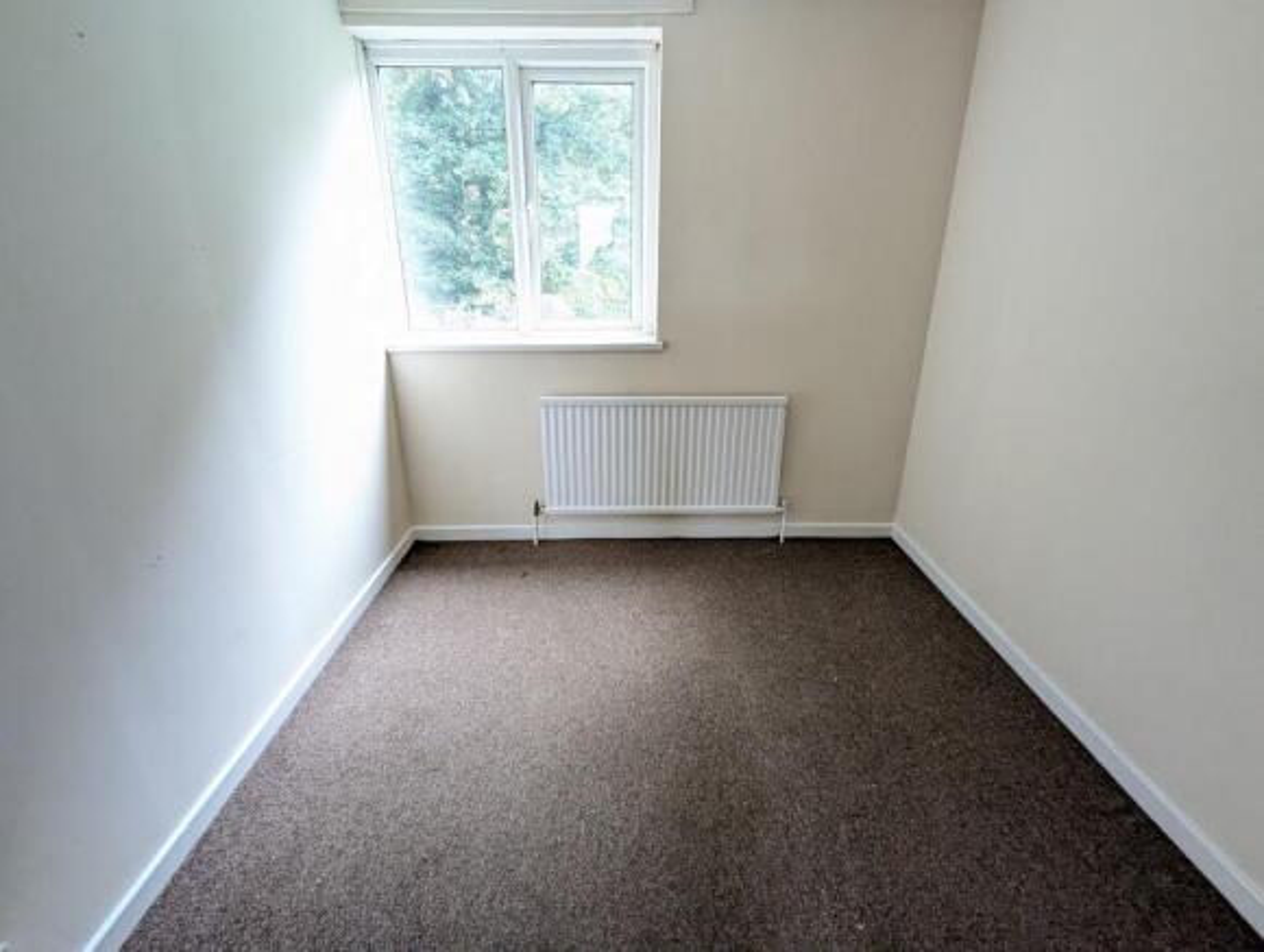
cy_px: 476
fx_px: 585
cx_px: 632
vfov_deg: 78.3
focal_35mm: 16
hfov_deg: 94.4
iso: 740
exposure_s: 1/30.9
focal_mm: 2.35
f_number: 2.2
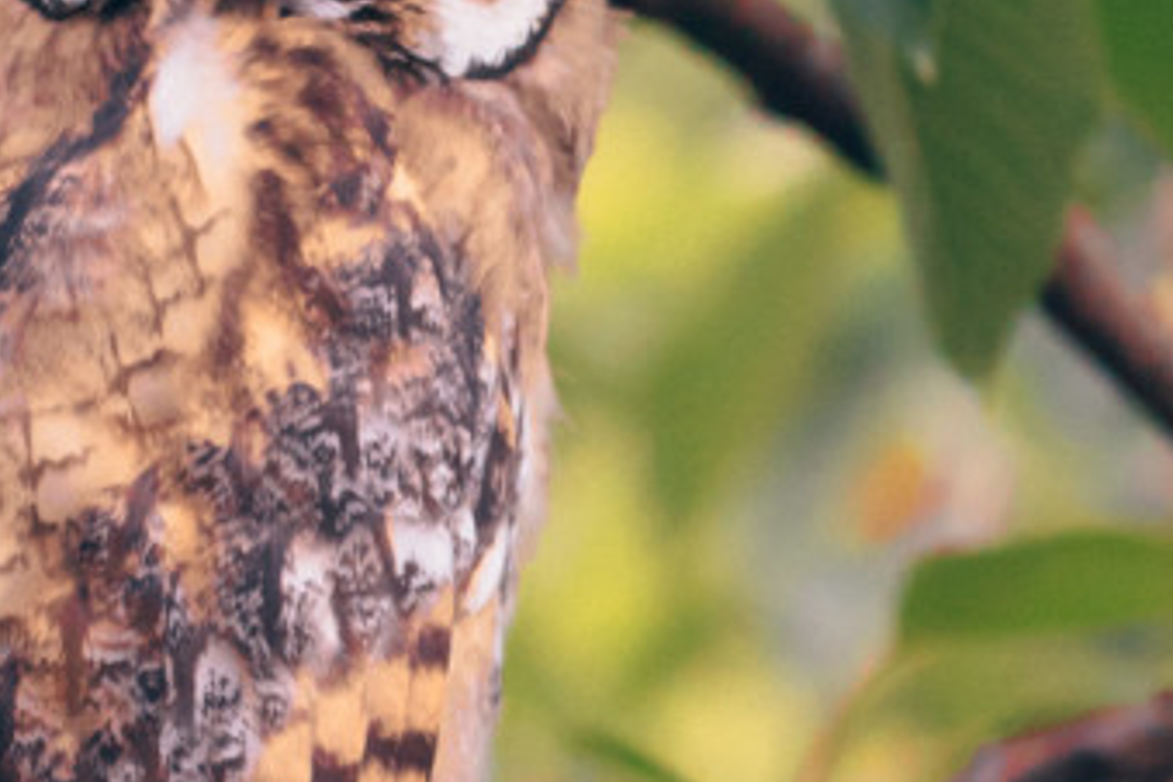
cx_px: 744
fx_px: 25967
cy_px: 571
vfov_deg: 1.7
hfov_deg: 2.6
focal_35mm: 797
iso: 640
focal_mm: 150
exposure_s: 1/400
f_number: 7.1
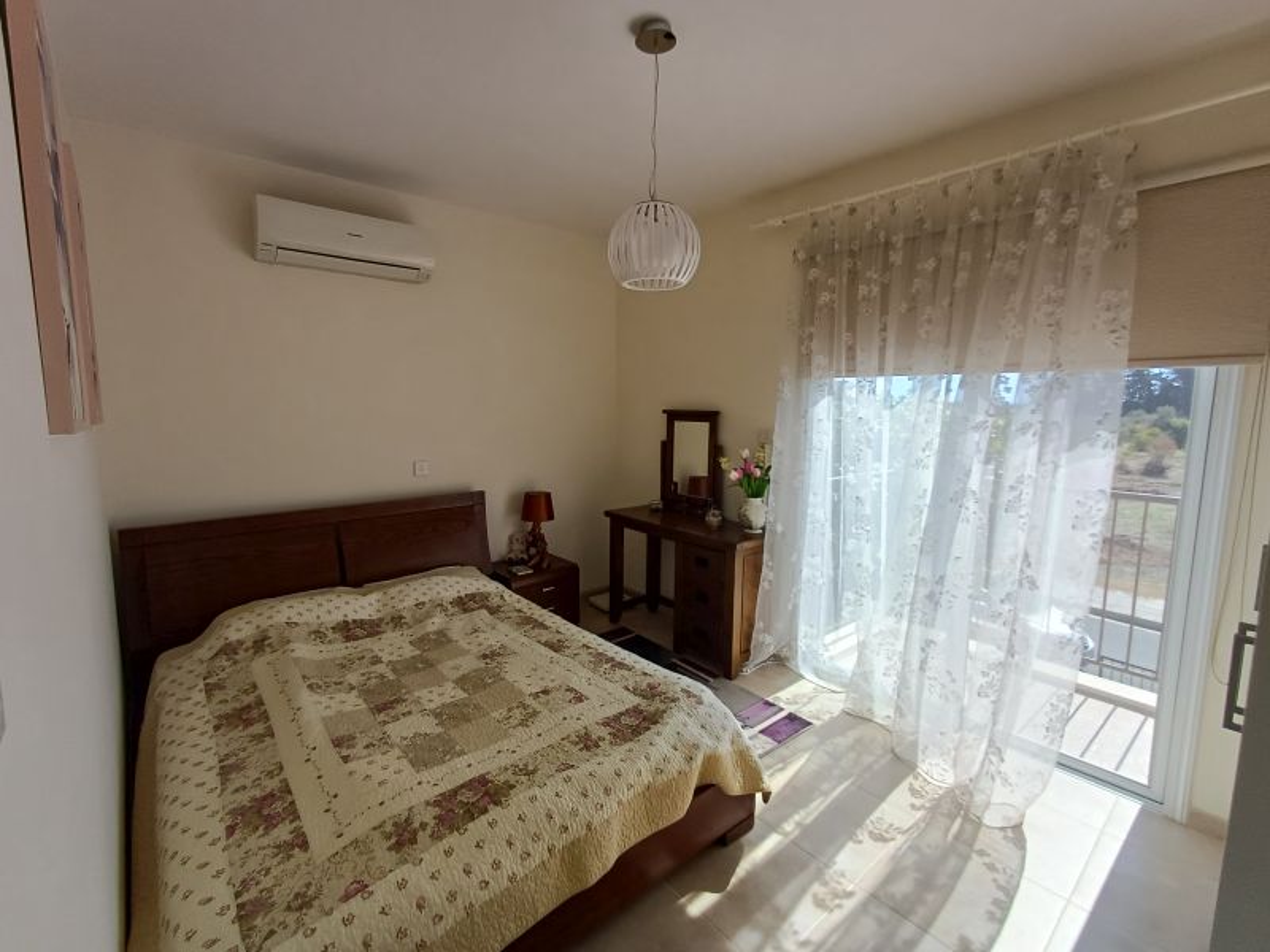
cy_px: 476
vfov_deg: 78.1
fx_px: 587
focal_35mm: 16
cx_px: 635
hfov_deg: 94.5
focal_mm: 1.64
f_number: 2.2
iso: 40
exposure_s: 1/452
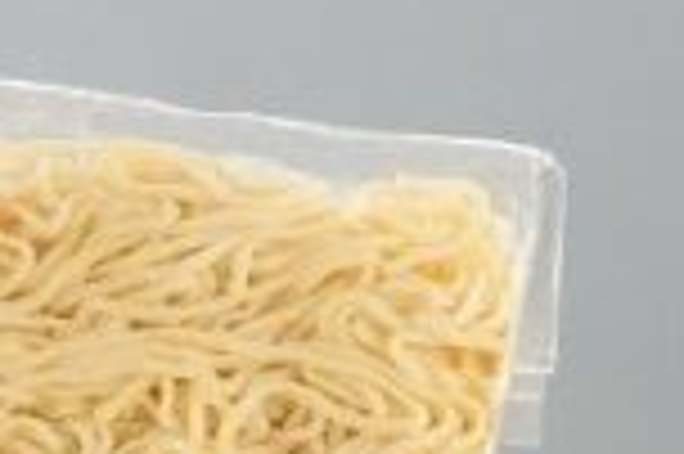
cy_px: 265
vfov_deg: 2.1
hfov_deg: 3.1
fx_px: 12621
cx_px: -558
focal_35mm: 665
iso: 200
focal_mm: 112
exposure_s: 1/100
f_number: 22
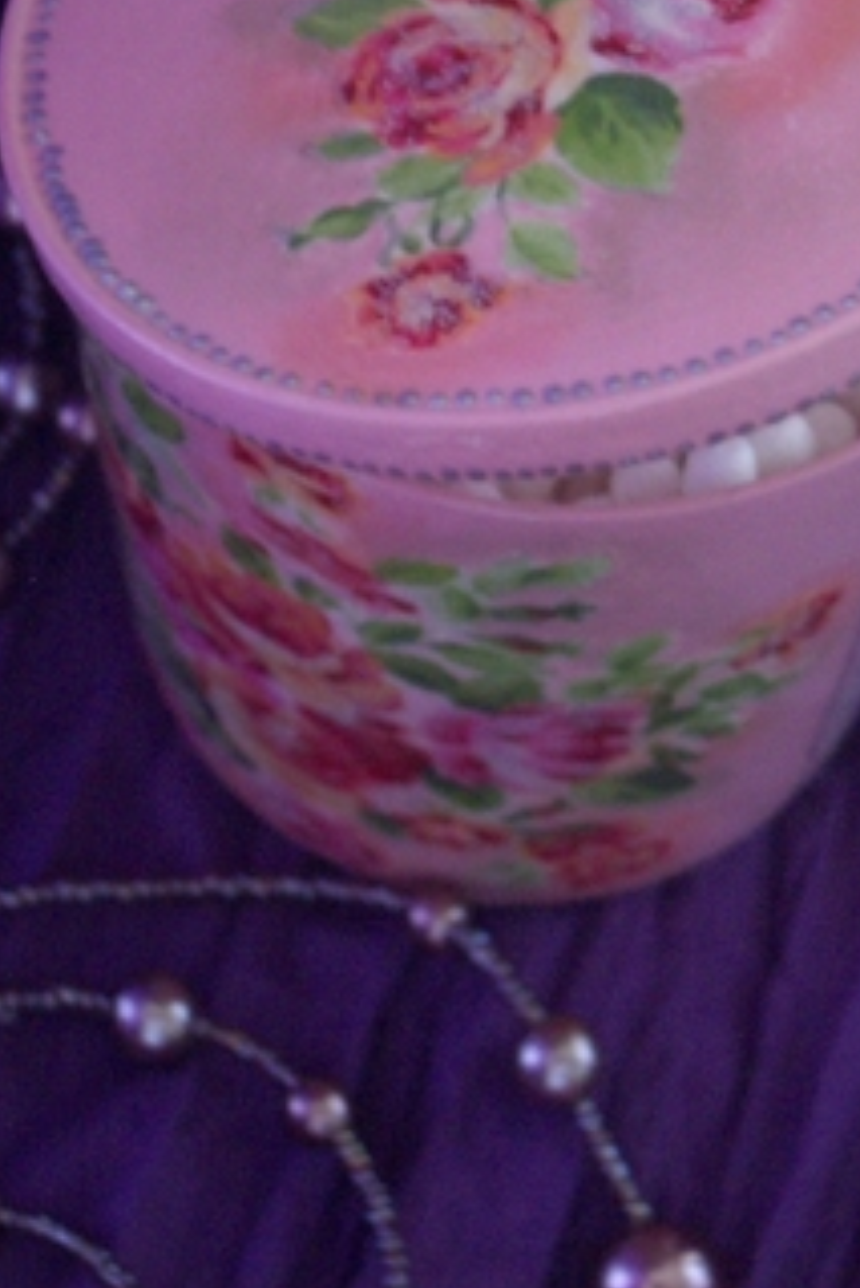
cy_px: 384
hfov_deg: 15.0
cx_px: 638
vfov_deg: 22.2
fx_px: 3257
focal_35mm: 91
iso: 200
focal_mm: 10.2
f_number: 3.5
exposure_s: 1/8
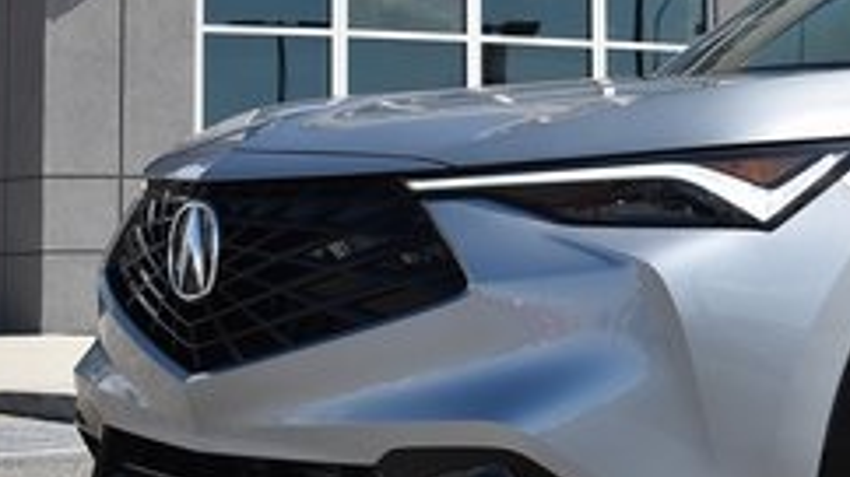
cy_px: 60
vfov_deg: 12.0
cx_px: 973
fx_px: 2253
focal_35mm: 100
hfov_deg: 20.2
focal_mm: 24
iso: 100
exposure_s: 1/400
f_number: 10
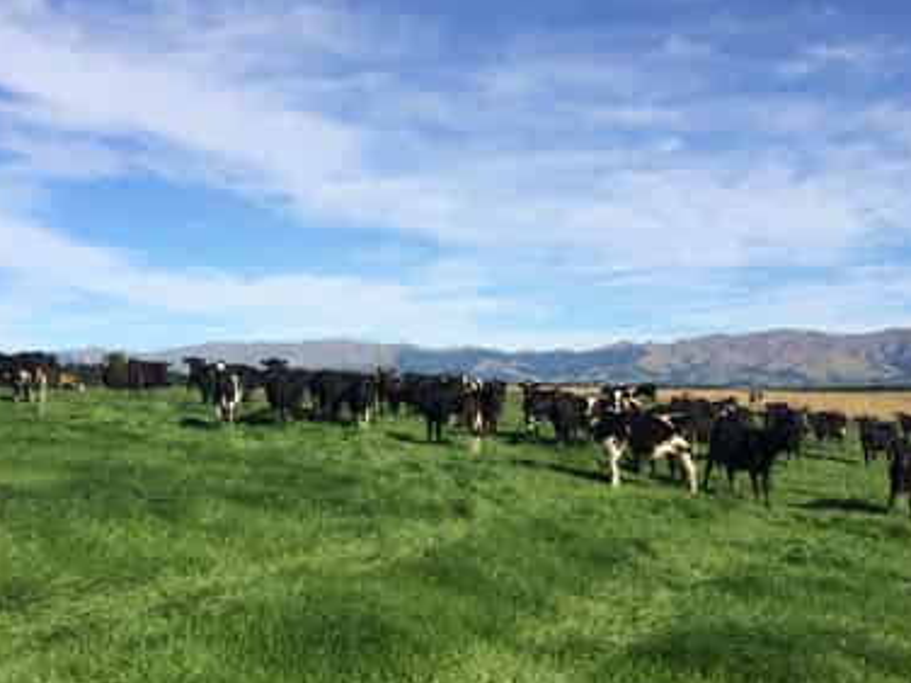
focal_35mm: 38
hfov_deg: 48.9
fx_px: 1000
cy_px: 442
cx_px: 416
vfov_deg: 37.4
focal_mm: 4.15
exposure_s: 1/2415
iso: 32
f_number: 2.2
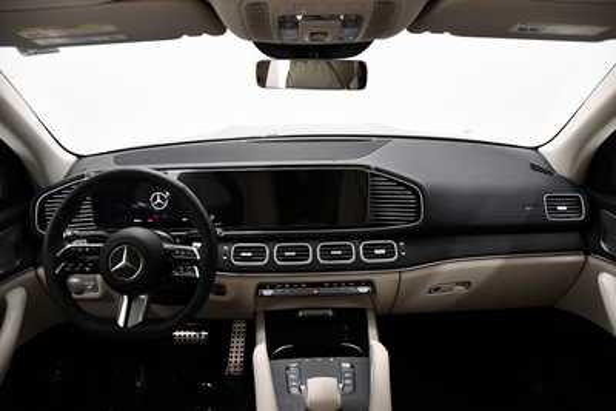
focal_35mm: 27
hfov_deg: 67.4
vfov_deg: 48.0
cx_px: 308
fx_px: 462
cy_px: 206
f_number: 3.5
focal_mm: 18
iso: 2800
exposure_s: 1/125
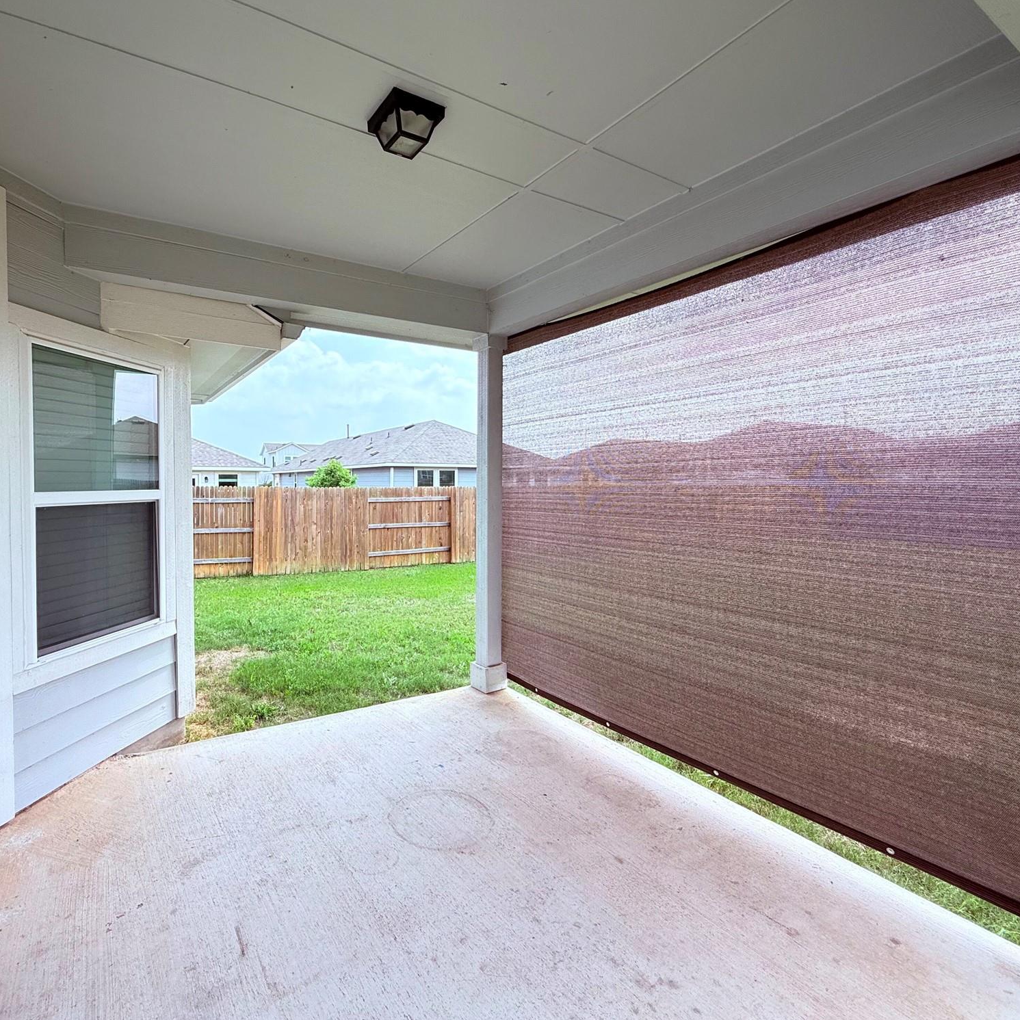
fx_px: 567
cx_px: 415
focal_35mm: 17
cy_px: 501
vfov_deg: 84.0
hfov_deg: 83.1
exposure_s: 1/448
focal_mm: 2.22
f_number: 2.2
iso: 64
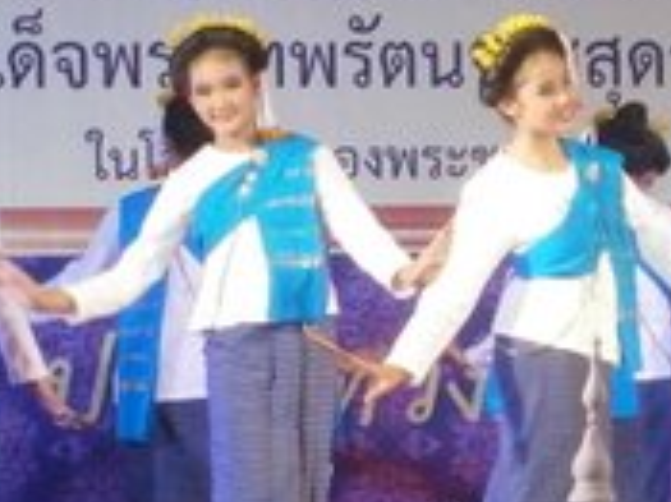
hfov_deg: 5.5
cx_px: 732
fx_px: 6915
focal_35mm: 357
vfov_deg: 4.2
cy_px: 291
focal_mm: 23.5
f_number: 6.5
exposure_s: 1/50
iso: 800
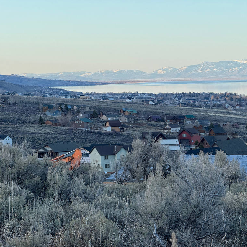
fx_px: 1146
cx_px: 156
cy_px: 123
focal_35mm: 142
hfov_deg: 12.3
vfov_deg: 12.3
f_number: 2.8
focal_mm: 15.66
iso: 50
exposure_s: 1/397
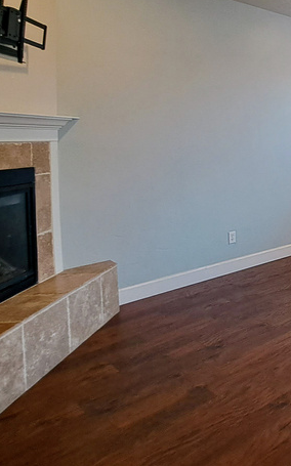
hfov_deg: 31.2
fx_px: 394
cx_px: 381
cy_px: 151
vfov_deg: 59.6
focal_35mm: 31
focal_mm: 1.74
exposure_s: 1/50
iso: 50
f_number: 2.2
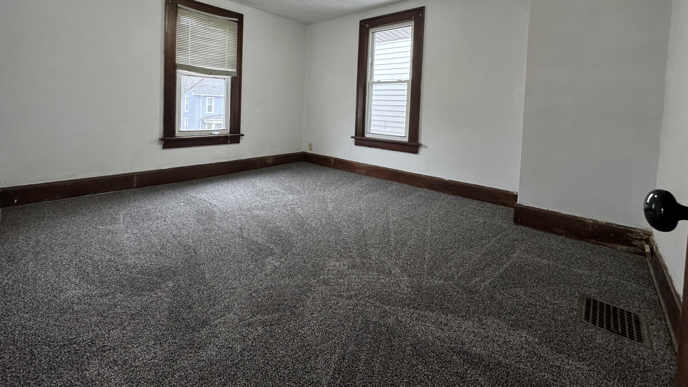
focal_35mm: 16
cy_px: 118
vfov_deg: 64.7
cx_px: 334
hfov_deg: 99.3
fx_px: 292
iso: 250
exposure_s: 1/60
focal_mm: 2.22
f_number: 2.2
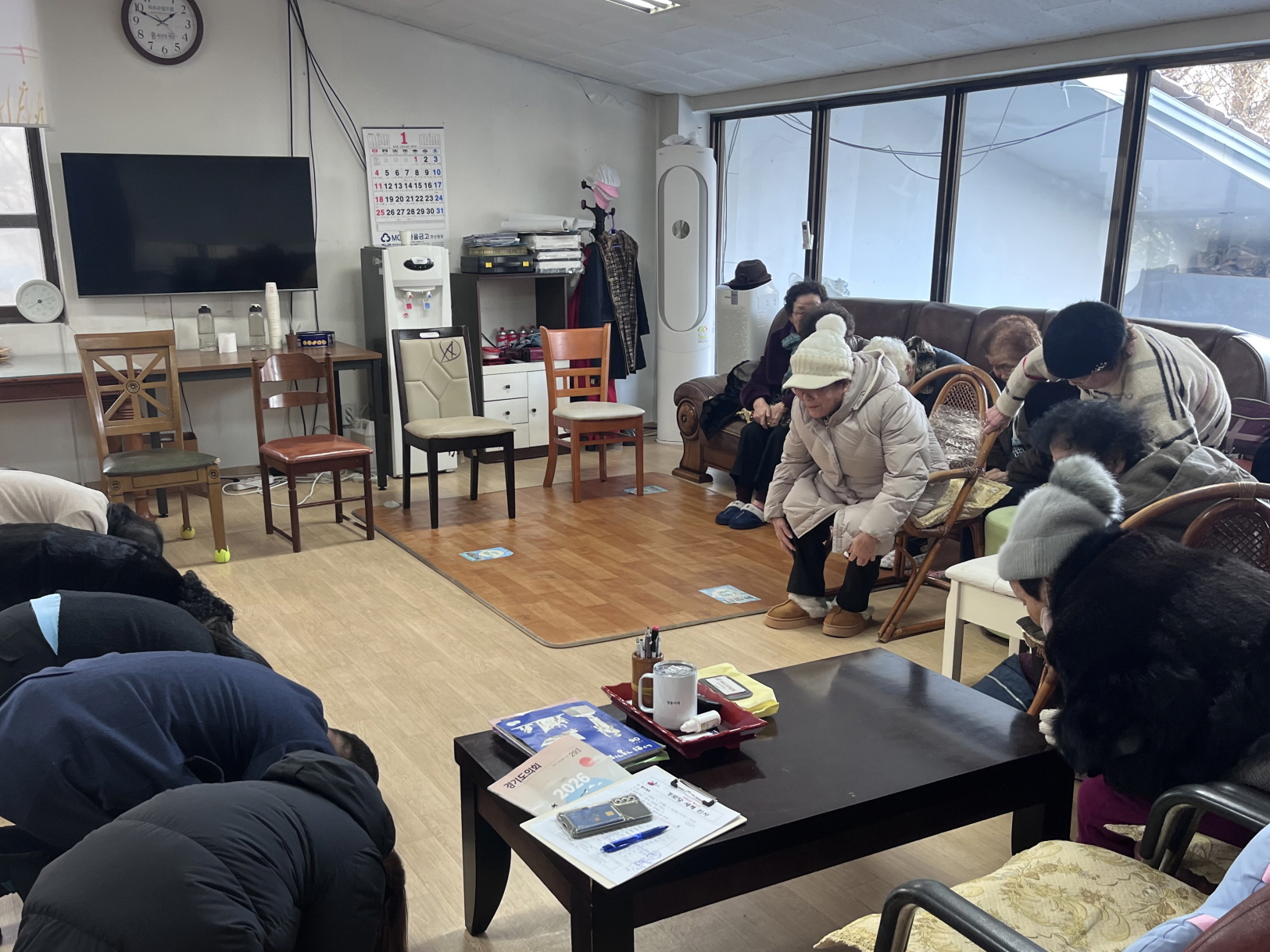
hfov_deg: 56.7
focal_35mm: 32
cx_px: 574
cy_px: 533
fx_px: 1174
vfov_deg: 44.1
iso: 80
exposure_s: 1/60
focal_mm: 5.1
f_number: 1.6
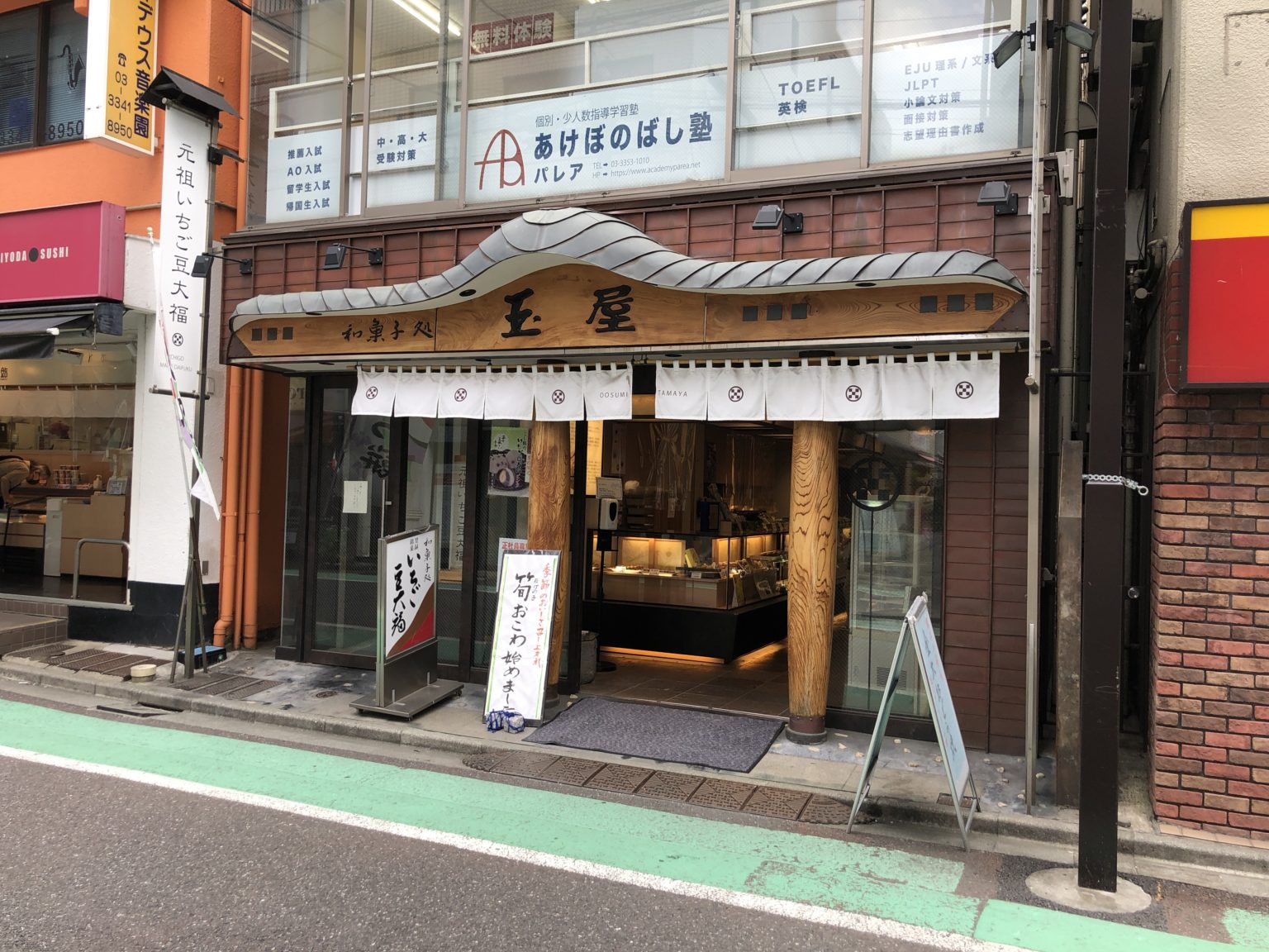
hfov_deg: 63.4
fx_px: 1026
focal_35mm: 28
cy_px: 476
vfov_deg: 49.7
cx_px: 634
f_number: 1.8
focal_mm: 3.99
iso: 20
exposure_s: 1/237
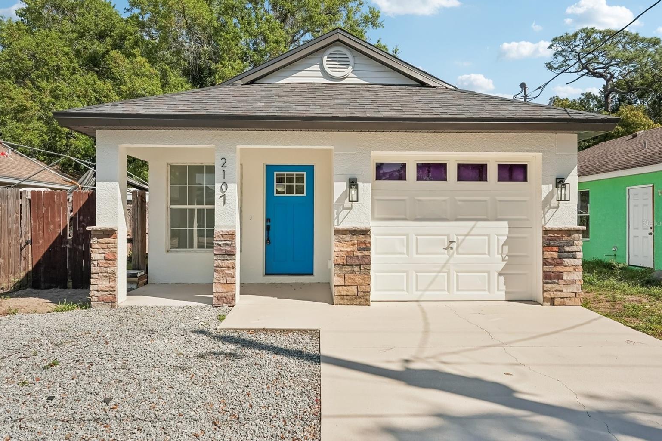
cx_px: 336
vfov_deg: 49.5
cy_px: 223
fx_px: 478
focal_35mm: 26
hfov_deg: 69.4
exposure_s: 1/2000
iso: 400
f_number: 8
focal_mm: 25
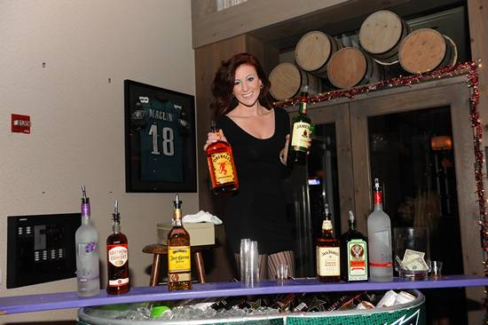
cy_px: 162
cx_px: 244
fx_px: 461
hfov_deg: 55.8
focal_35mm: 34
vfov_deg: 38.8
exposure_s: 1/250
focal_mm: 34
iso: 800
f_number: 4.8
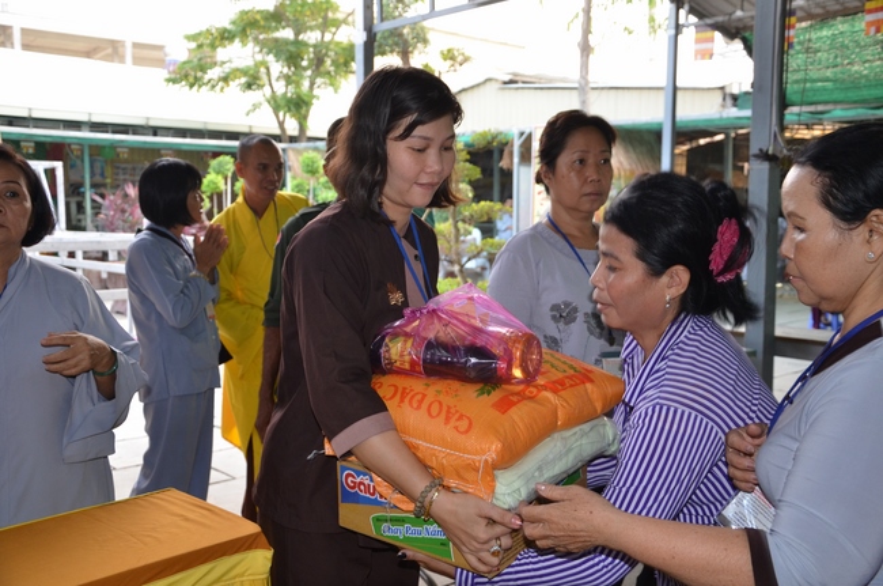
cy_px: 293
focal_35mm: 36
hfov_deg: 53.2
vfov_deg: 36.7
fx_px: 881
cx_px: 442
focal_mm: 24
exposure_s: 1/60
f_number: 4.5
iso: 640
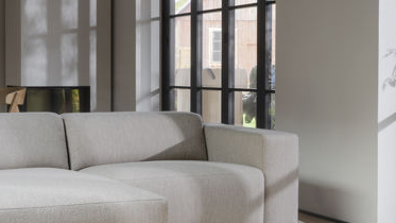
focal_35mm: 70
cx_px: 106
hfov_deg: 29.7
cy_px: 125
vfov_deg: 17.2
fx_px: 735
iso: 100
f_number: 7.1
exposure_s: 1/2.5
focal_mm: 39
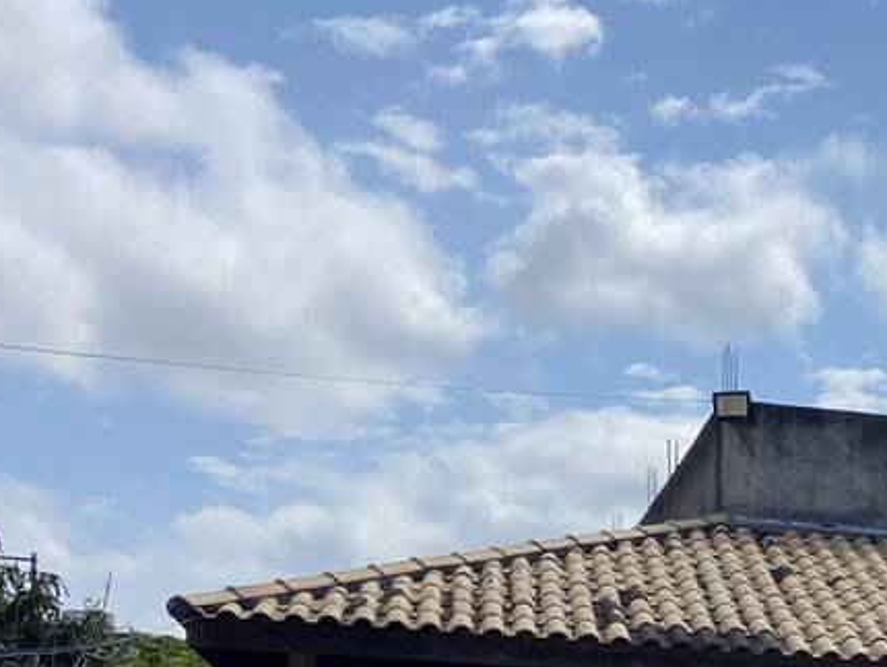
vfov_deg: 15.8
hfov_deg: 21.1
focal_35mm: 87
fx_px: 2231
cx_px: 1027
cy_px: 944
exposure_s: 1/4808
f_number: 1.8
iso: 32
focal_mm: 4.25
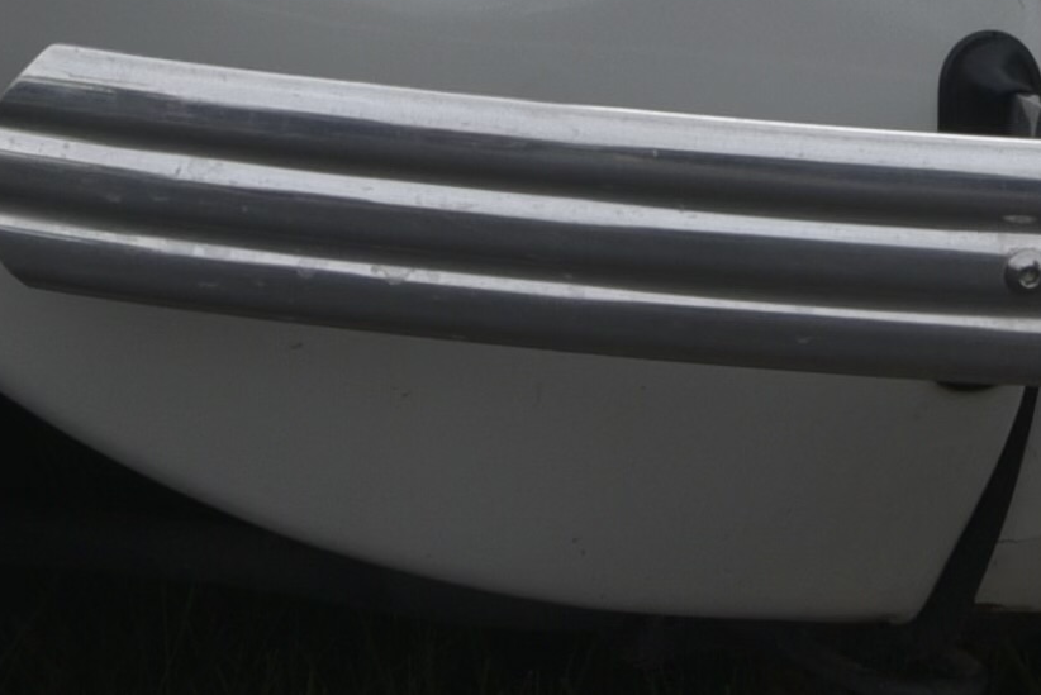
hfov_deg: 6.4
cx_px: 309
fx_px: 9316
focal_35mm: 322
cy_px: -1548
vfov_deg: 4.1
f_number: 10
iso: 200
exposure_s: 1/400
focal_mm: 44
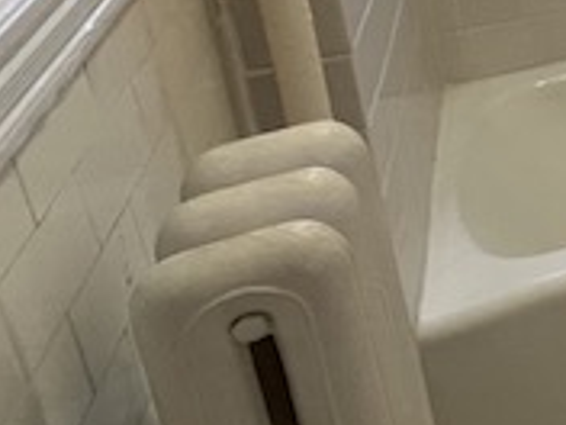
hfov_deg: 19.3
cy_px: -212
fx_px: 965
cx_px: 1126
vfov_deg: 21.0
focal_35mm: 59
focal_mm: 1.57
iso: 125
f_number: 1.8
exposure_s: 1/60
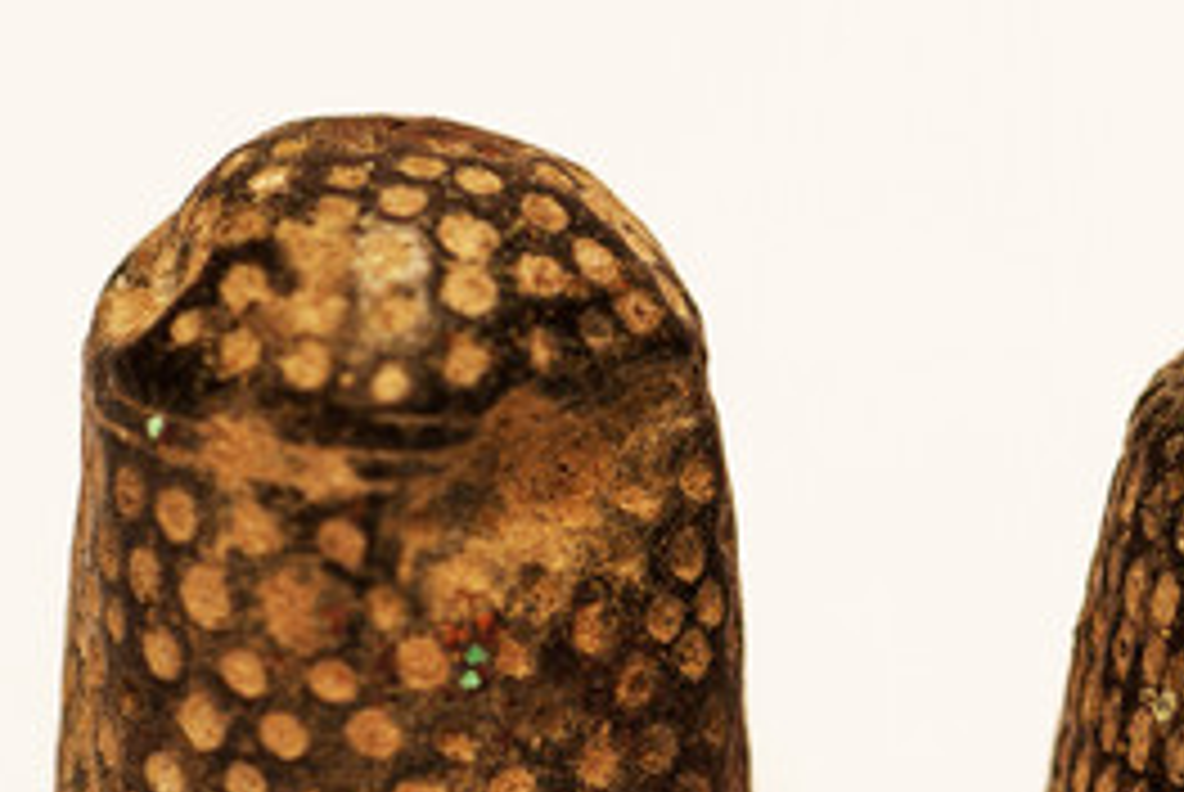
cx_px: 1580
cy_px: 594
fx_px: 9021
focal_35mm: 274
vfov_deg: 5.0
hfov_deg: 7.4
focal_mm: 60
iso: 100
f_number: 4
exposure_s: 1/60
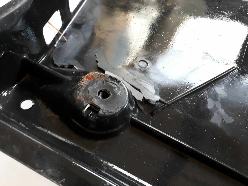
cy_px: 93
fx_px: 193
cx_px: 124
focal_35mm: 27
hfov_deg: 65.3
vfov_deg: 51.4
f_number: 1.9
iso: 160
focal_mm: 3.6
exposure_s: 1/33
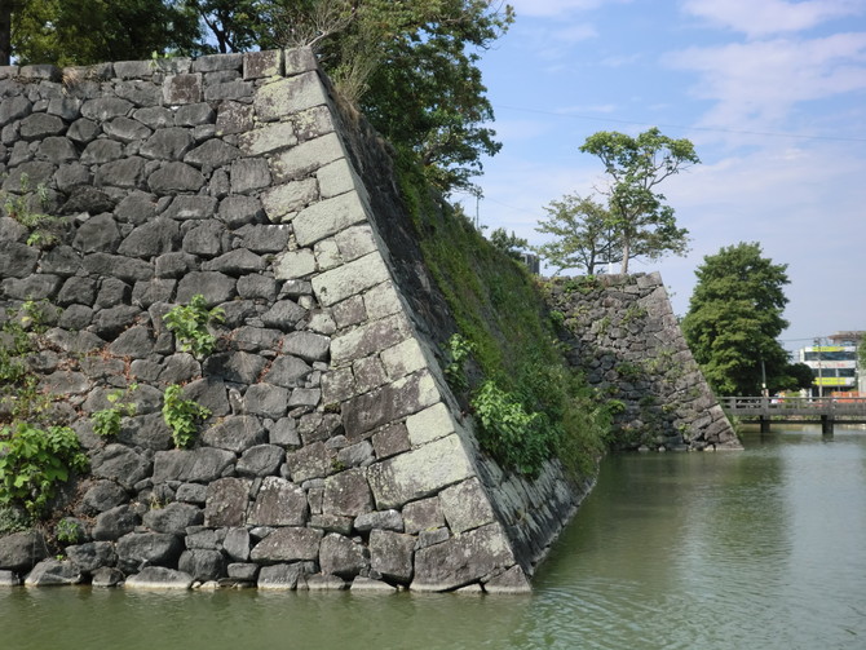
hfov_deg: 40.4
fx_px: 1176
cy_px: 325
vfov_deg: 30.9
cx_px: 433
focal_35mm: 47
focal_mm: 8.46
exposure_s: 1/800
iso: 50
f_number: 3.4
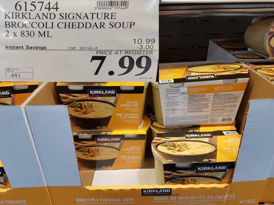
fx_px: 206
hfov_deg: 67.3
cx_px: 137
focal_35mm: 26
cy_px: 102
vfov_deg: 53.1
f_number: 1.7
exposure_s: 1/60
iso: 64
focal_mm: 4.2
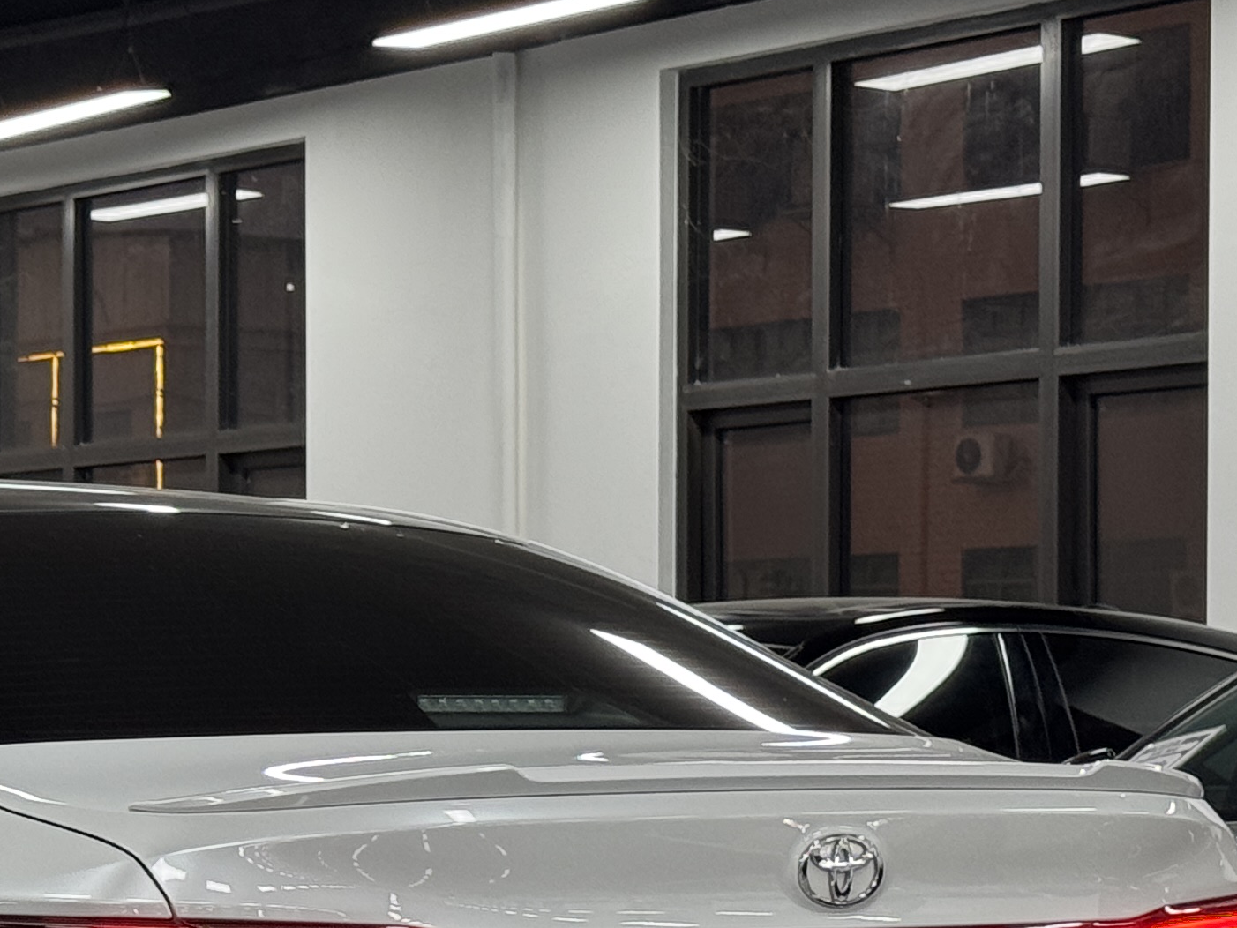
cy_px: 752
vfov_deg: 10.7
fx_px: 4932
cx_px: 7
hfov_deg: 14.1
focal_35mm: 138
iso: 100
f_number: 1.78
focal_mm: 6.76
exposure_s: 1/65
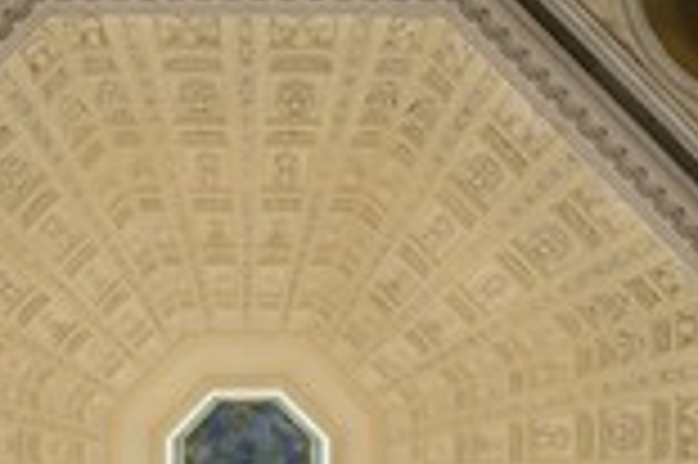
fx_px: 736
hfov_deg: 50.1
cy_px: 469
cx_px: 252
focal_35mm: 38
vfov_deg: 32.1
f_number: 5.6
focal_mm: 14
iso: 800
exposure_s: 1/40
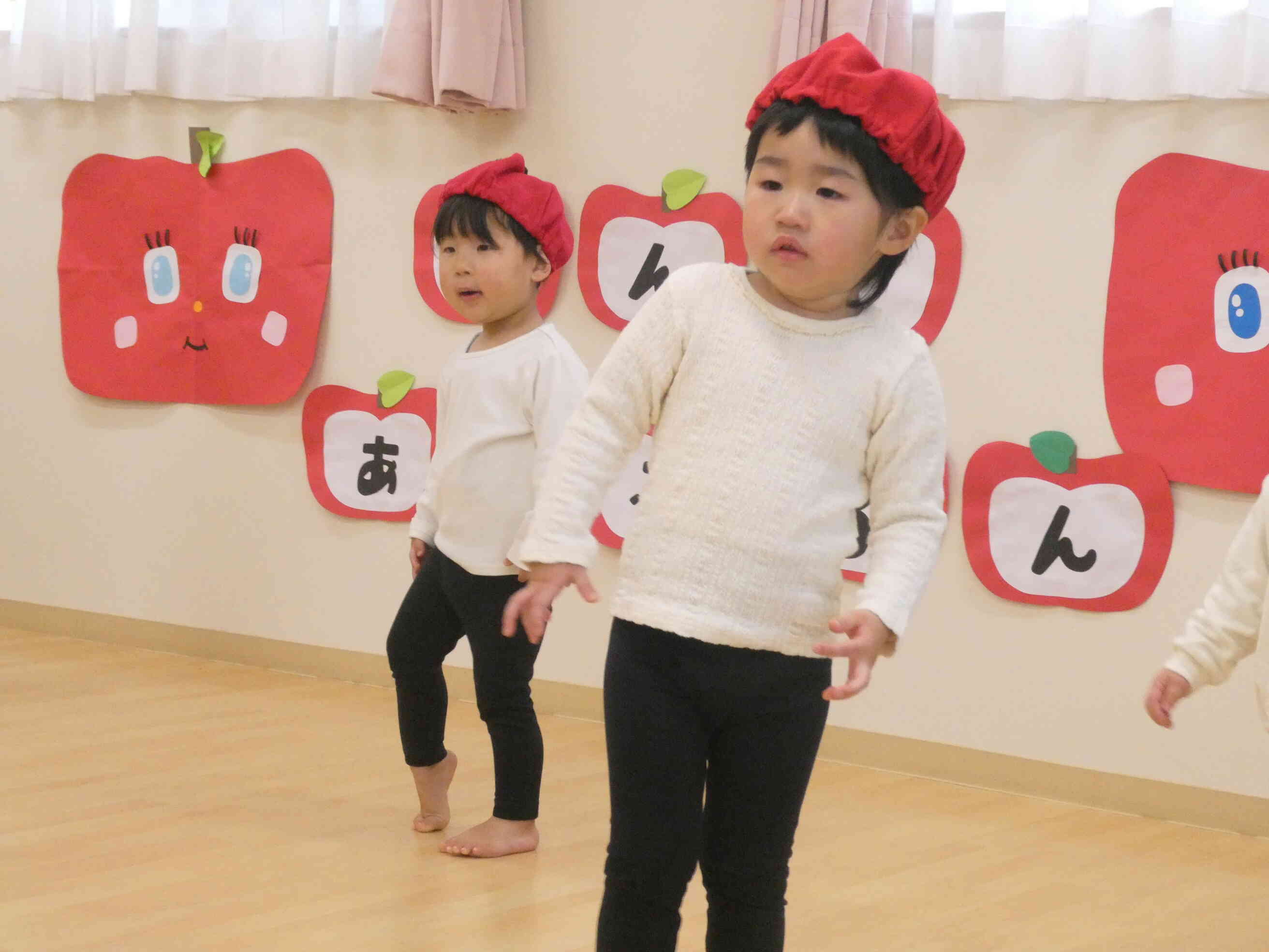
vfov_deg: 21.0
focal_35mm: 70
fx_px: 2566
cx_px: 634
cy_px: 476
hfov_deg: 27.8
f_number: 4.5
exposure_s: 1/80
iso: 800
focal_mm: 12.5
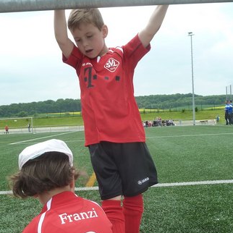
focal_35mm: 48
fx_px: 366
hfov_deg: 35.3
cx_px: 125
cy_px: 148
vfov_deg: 35.1
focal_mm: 4.1
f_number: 4
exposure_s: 1/320
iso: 125
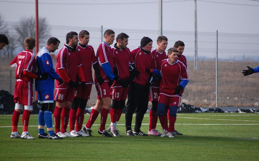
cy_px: 82
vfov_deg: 4.3
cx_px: 130
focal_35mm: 307
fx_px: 2166
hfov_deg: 6.8
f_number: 5.6
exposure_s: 1/1000
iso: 400
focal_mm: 200
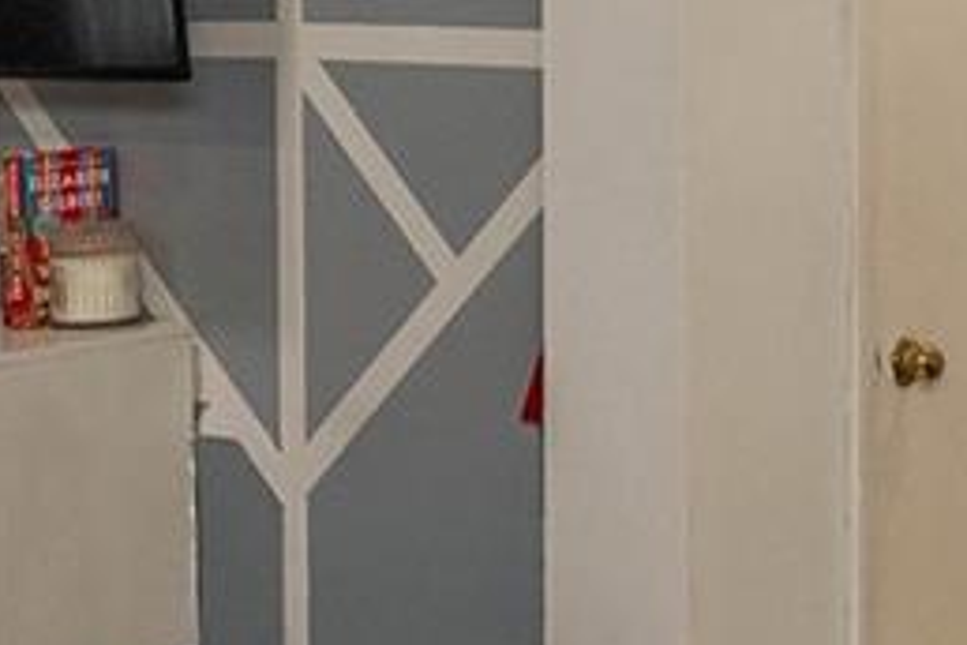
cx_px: 1368
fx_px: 3196
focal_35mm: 119
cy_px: 186
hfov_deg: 16.0
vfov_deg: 11.5
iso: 1400
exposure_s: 1/60
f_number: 5.6
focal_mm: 10
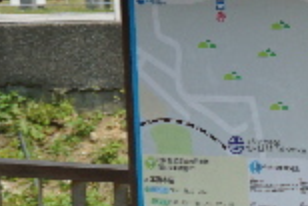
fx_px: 1678
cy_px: 208
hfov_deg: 9.6
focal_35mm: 196
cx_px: 678
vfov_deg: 7.0
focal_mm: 24
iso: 250
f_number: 4.5
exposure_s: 1/1600
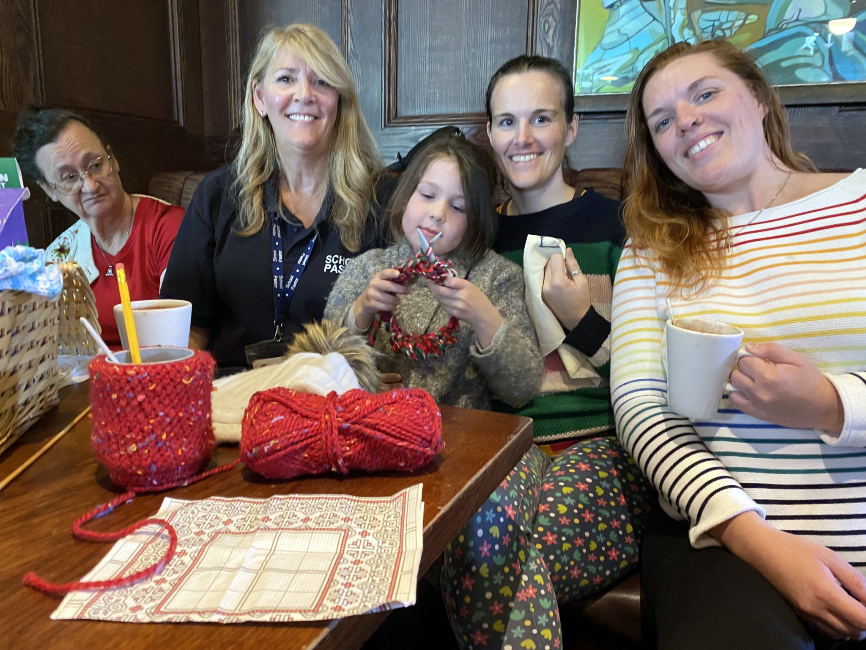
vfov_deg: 53.1
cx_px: 433
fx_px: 650
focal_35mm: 26
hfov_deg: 67.3
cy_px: 325
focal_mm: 4.25
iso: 500
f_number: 1.8
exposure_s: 1/25
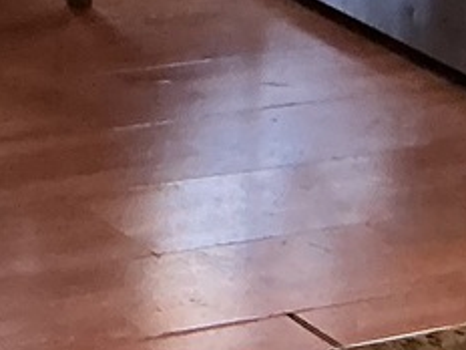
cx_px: -679
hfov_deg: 9.6
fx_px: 2423
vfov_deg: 7.7
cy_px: -493
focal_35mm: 180
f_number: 1.8
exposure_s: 1/60
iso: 100
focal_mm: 3
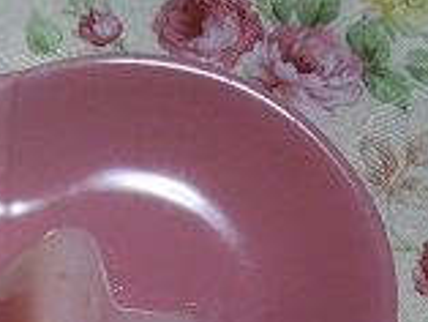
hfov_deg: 20.0
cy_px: 420
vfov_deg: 15.9
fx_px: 1089
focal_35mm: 88
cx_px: -157
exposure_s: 1/20
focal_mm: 5.3
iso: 400
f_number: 3.8
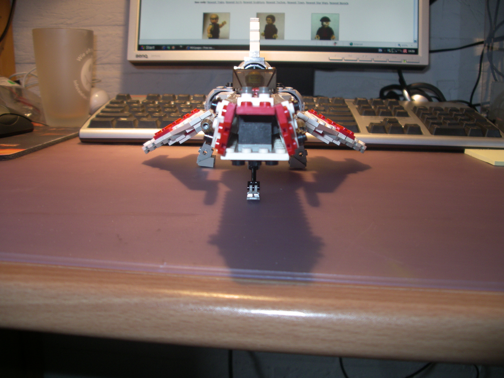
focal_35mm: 37
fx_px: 539
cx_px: 252
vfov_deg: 38.7
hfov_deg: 50.1
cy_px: 189
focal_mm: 7.8
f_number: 2.8
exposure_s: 1/40
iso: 200
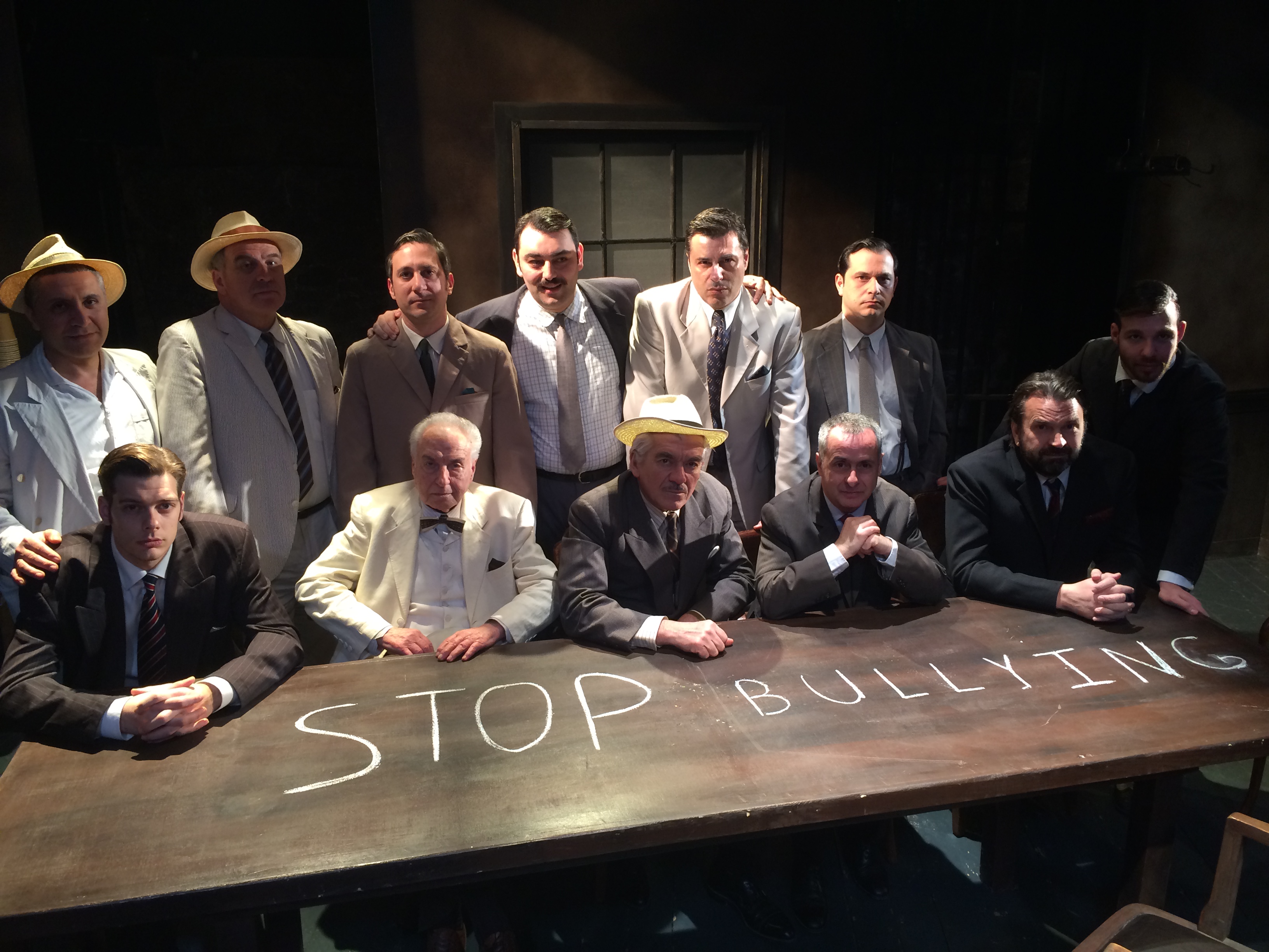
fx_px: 1063
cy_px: 476
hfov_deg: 61.7
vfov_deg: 48.2
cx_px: 634
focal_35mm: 29
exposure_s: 1/30
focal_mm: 4.15
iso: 80
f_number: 2.2
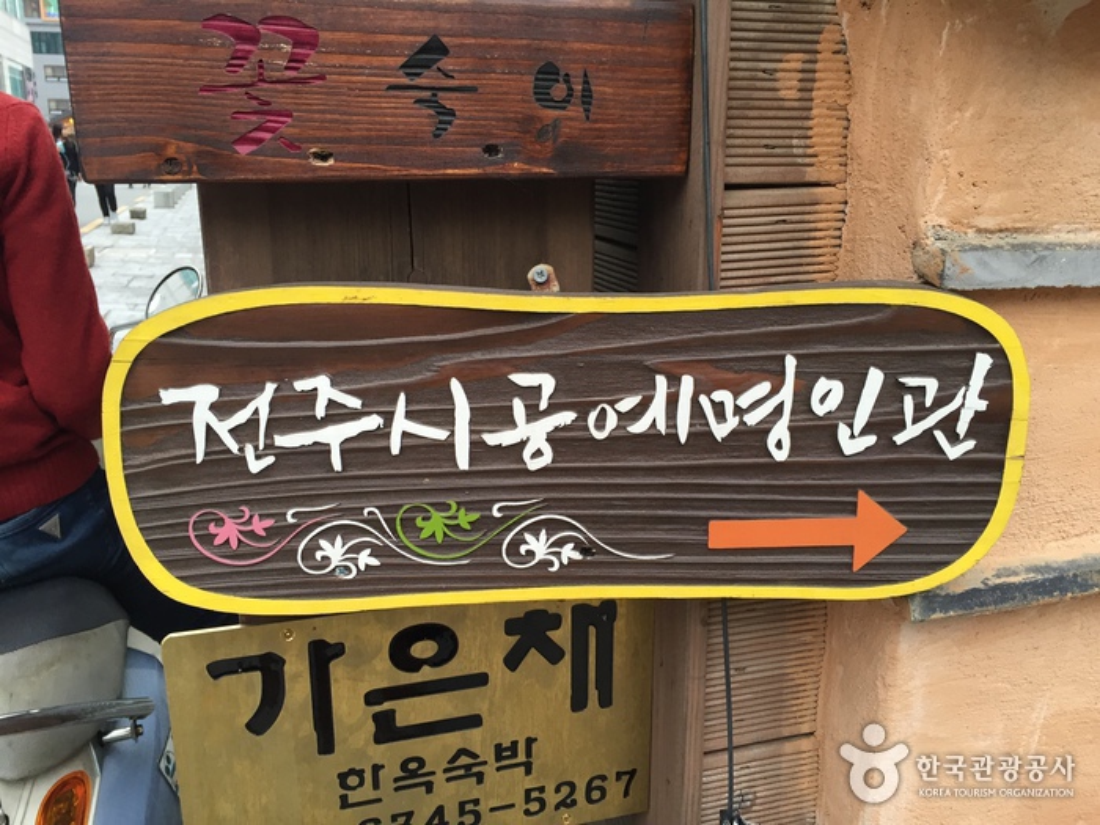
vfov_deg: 48.2
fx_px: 922
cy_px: 412
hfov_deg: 61.7
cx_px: 550
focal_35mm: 29
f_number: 2.2
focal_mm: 4.15
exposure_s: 1/30
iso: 40
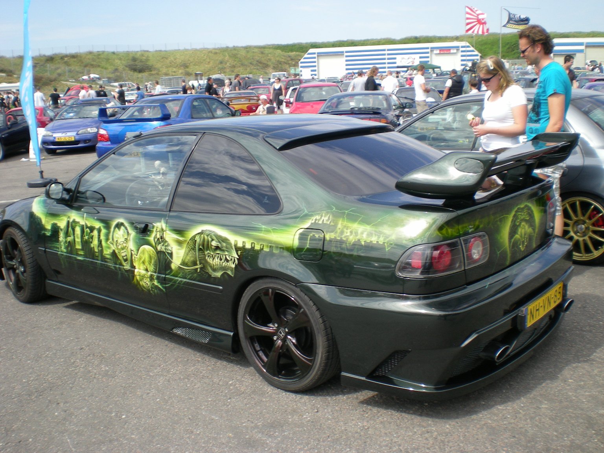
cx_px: 302
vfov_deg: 37.7
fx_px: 663
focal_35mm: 38
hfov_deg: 49.0
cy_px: 226
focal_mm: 6.3
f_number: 4.6
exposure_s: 1/200
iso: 50
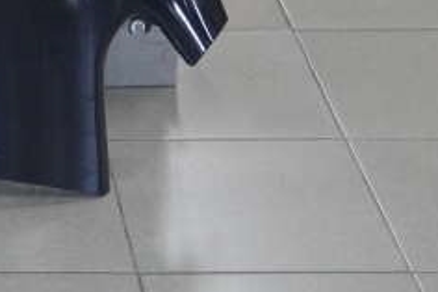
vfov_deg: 7.9
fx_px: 2043
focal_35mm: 168
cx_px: -117
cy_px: -261
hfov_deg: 11.9
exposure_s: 1/160
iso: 3200
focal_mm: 24
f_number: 4.5
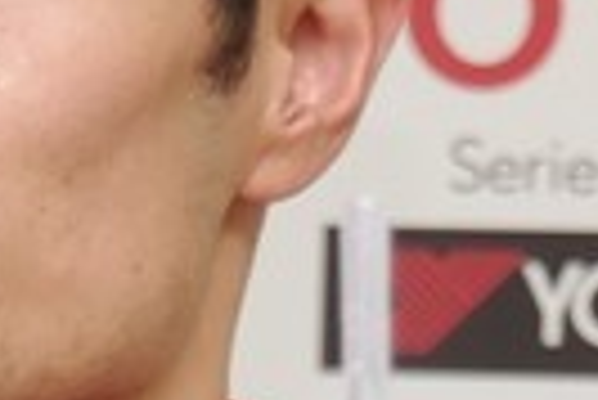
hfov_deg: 2.8
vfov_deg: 1.9
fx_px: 12139
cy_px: 494
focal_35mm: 730
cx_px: -139
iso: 400
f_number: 5.6
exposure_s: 1/125
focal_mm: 90
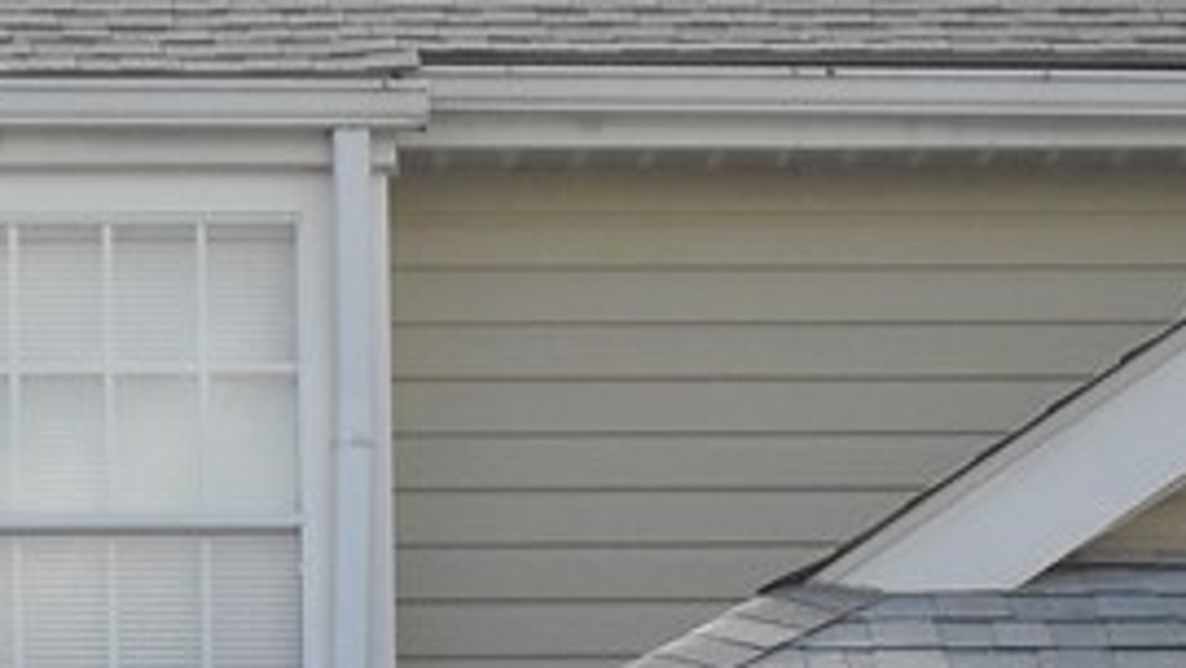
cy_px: 1090
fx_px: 8587
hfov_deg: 7.9
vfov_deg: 4.4
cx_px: 637
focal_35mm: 273
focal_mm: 11.7
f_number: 4.6
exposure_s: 1/250
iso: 100
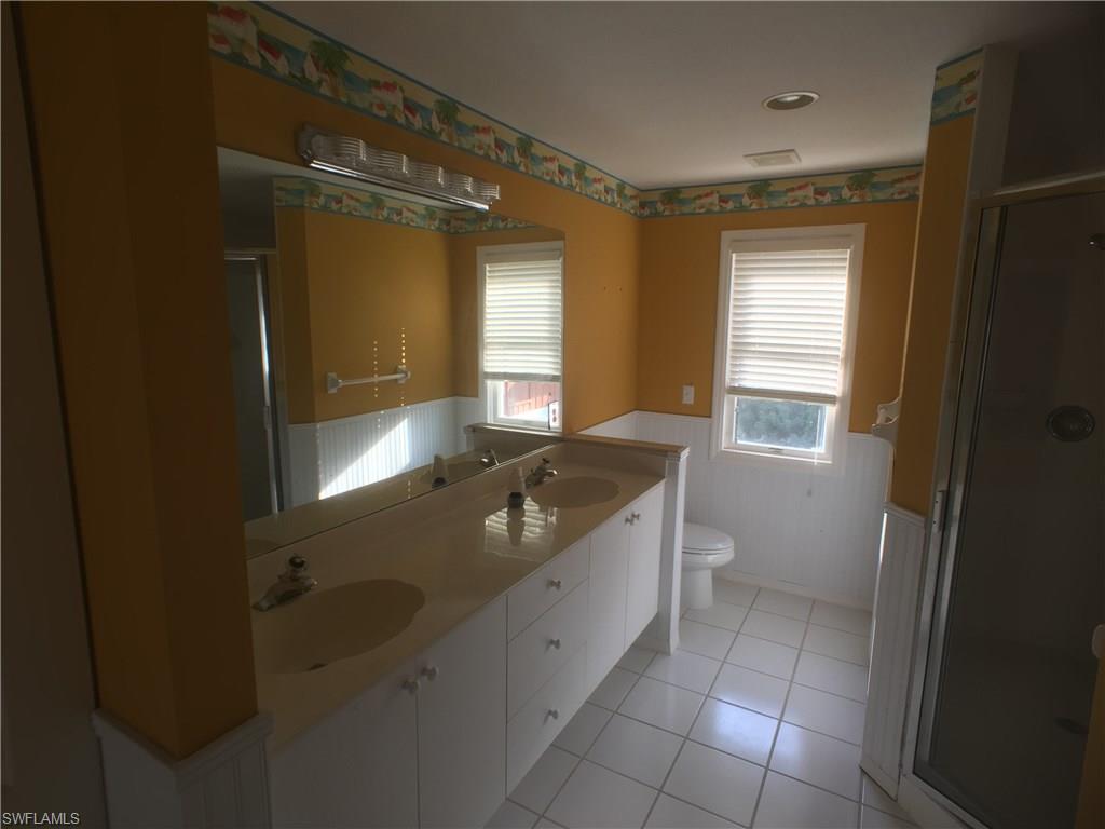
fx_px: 926
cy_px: 414
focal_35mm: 29
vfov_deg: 48.2
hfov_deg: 61.7
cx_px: 552
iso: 40
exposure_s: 1/120
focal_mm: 4.15
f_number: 2.2
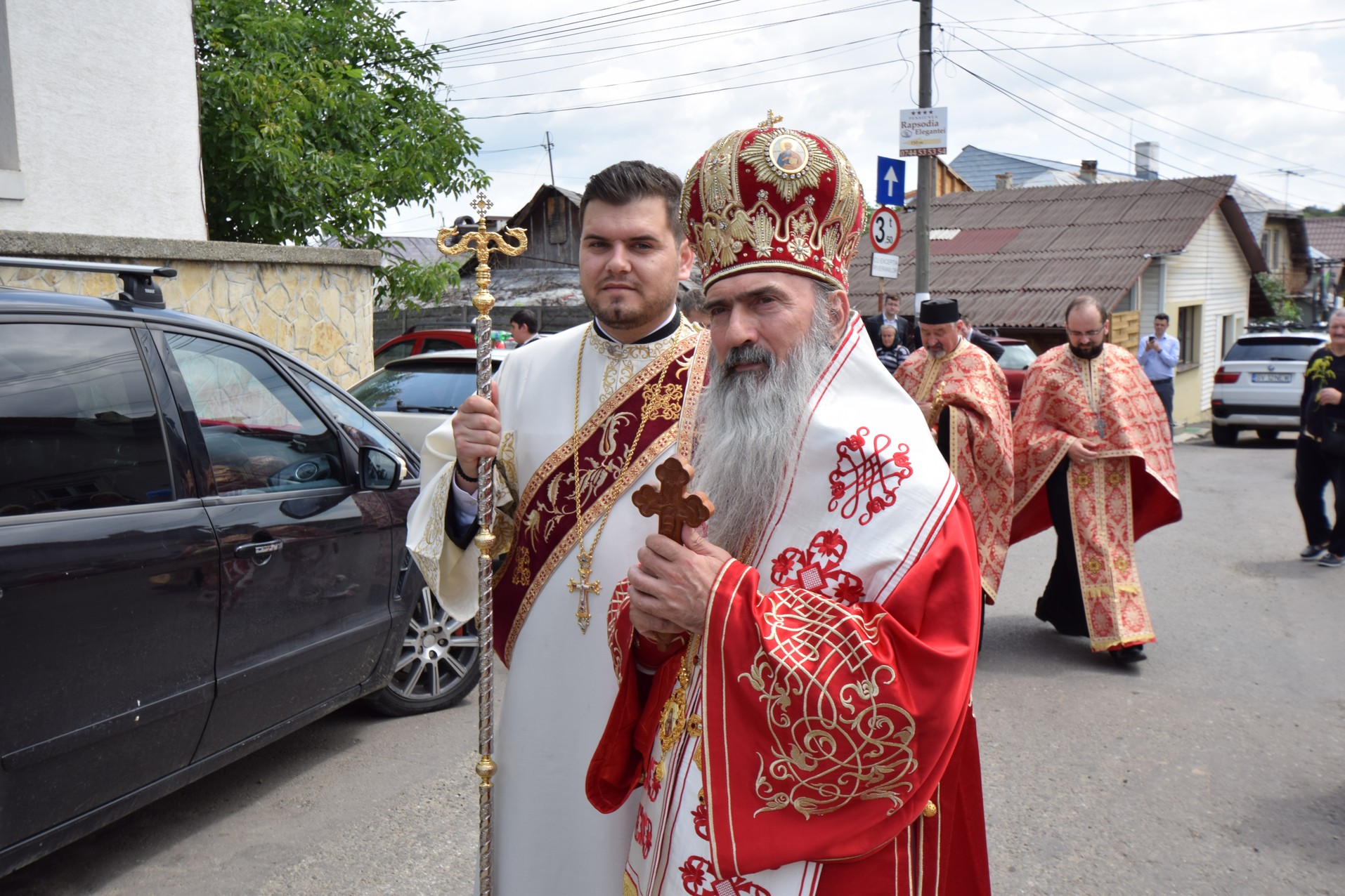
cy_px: 448
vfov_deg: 36.9
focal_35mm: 36
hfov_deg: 53.1
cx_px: 672
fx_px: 1345
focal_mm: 24
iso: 100
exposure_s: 1/100
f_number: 8
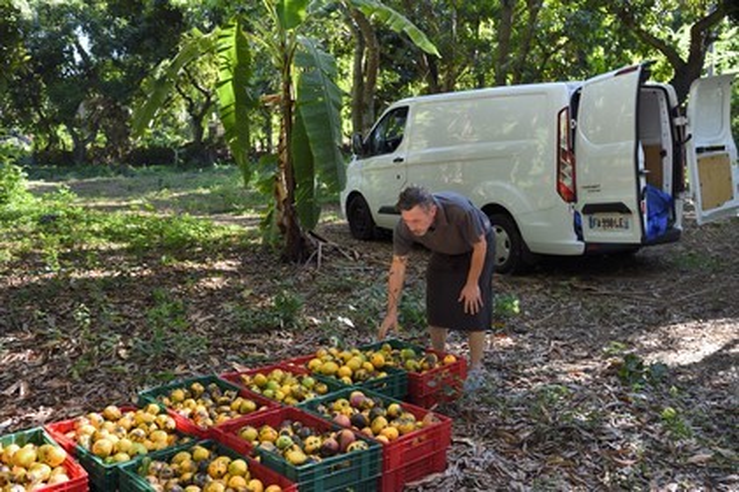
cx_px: 370
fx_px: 738
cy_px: 246
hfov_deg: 53.2
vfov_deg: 36.8
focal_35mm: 36
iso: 400
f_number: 4.5
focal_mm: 36
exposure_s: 1/250
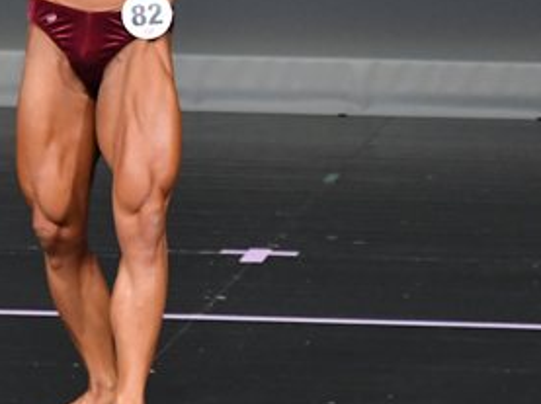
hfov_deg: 2.1
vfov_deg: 1.6
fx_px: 14500
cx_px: 157
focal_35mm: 929
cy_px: 84
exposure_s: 1/400
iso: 4000
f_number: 5.6
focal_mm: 230
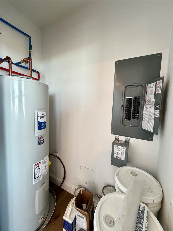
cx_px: 86
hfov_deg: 85.7
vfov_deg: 102.1
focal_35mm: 14
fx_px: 93
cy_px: 116
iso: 200
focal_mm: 2.22
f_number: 2.2
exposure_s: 1/120
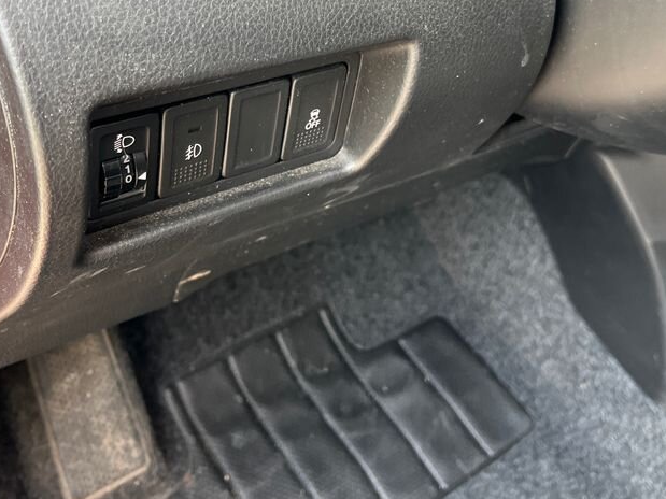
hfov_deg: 43.8
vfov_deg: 32.6
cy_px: 95
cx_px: 300
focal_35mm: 43
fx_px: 827
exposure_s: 1/121
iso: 80
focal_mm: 5.1
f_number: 1.6
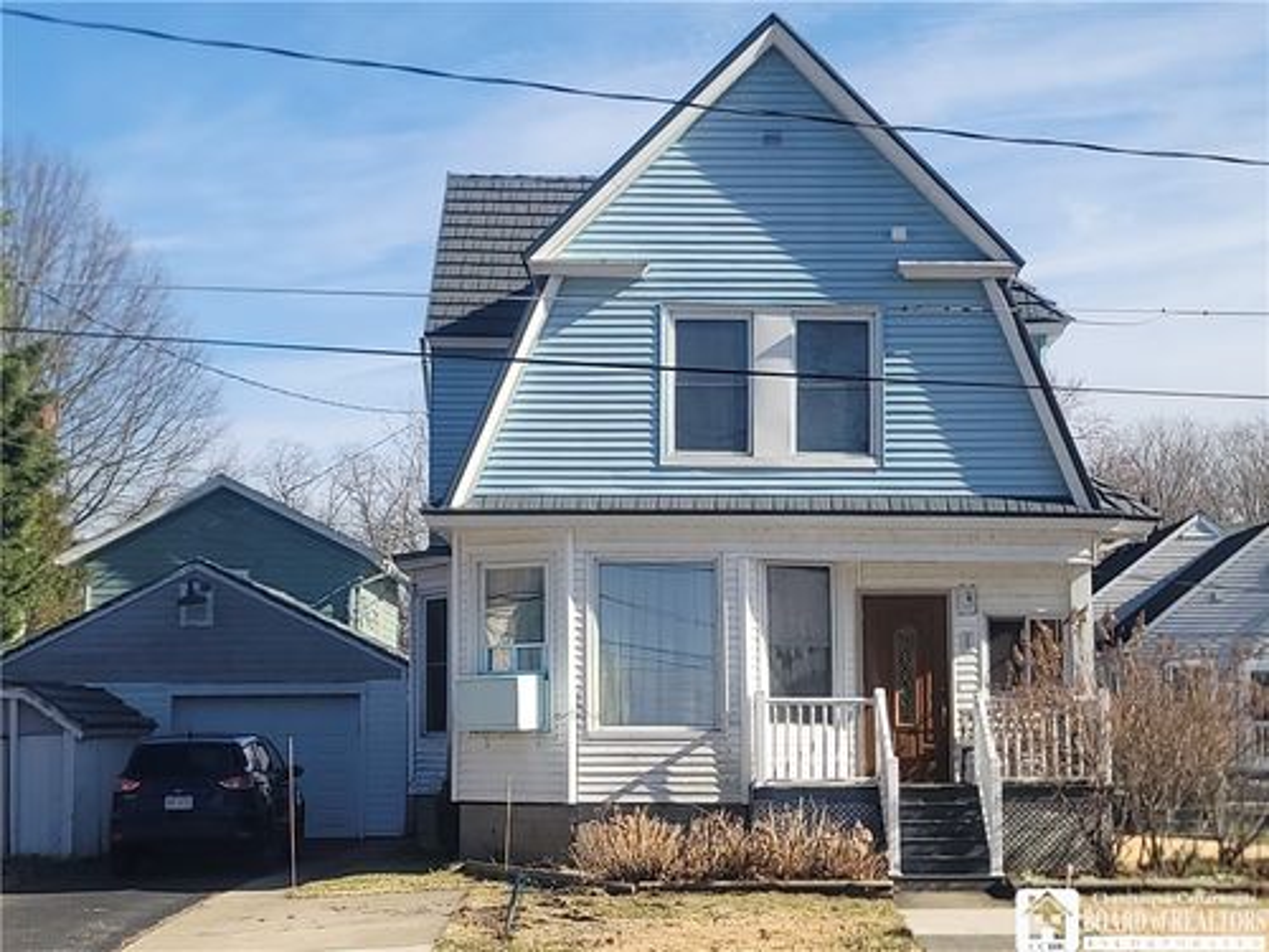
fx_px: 916
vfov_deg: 54.9
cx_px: 634
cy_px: 476
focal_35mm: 25
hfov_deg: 69.4
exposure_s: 1/775
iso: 20
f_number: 1.8
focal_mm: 7
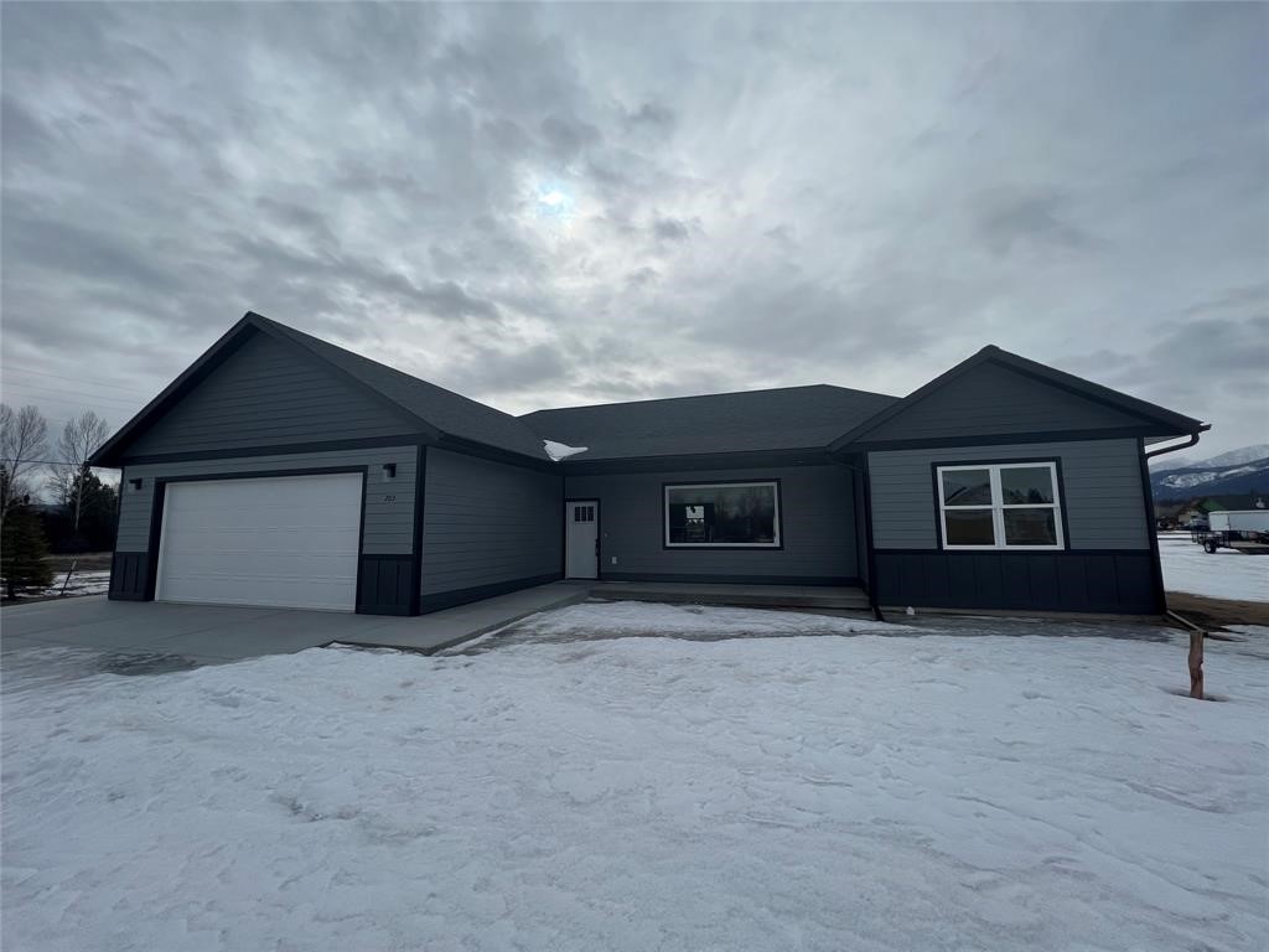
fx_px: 477
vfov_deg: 89.9
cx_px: 634
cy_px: 476
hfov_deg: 106.2
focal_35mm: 13
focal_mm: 1.57
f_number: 1.8
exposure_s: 1/2950
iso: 32
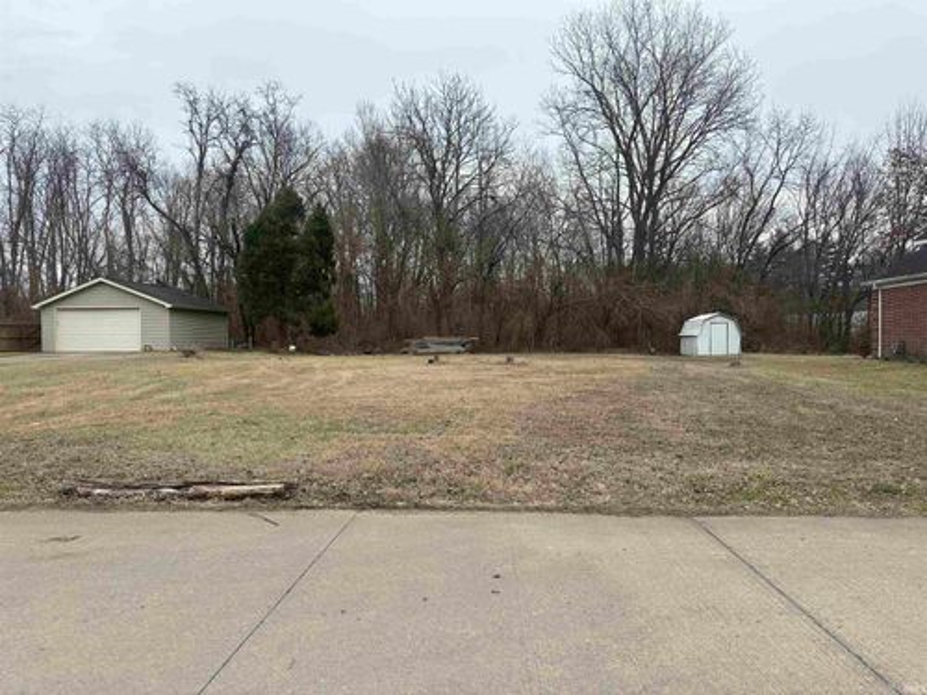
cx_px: 464
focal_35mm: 24
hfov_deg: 71.6
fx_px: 643
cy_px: 348
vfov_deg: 56.8
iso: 80
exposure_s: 1/1321
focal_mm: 6.86
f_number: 1.78
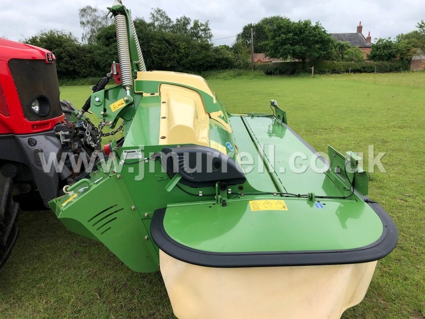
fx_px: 344
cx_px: 212
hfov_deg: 63.4
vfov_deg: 49.7
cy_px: 160
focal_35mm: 28
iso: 20
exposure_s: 1/960
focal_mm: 3.99
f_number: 1.8
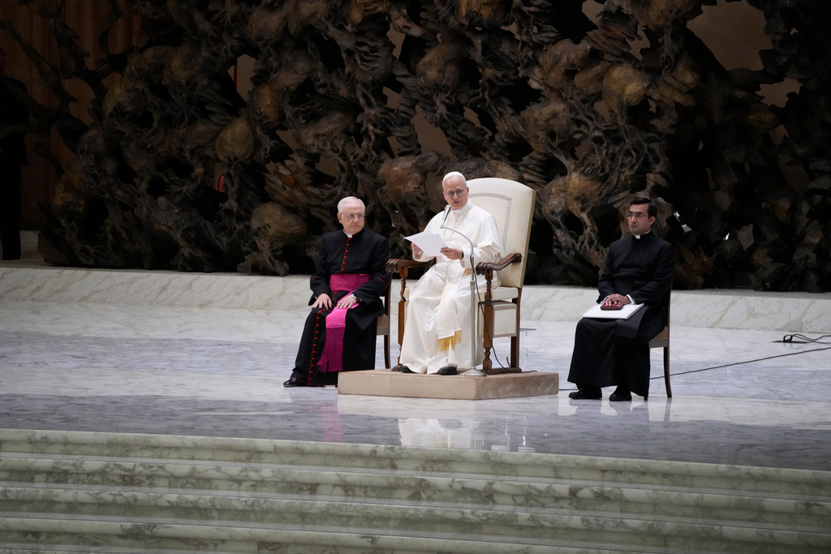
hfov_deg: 5.2
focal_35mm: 400
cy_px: 277
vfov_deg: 3.4
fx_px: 9234
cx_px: 416
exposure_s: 1/640
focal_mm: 400
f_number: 5.6
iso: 6400
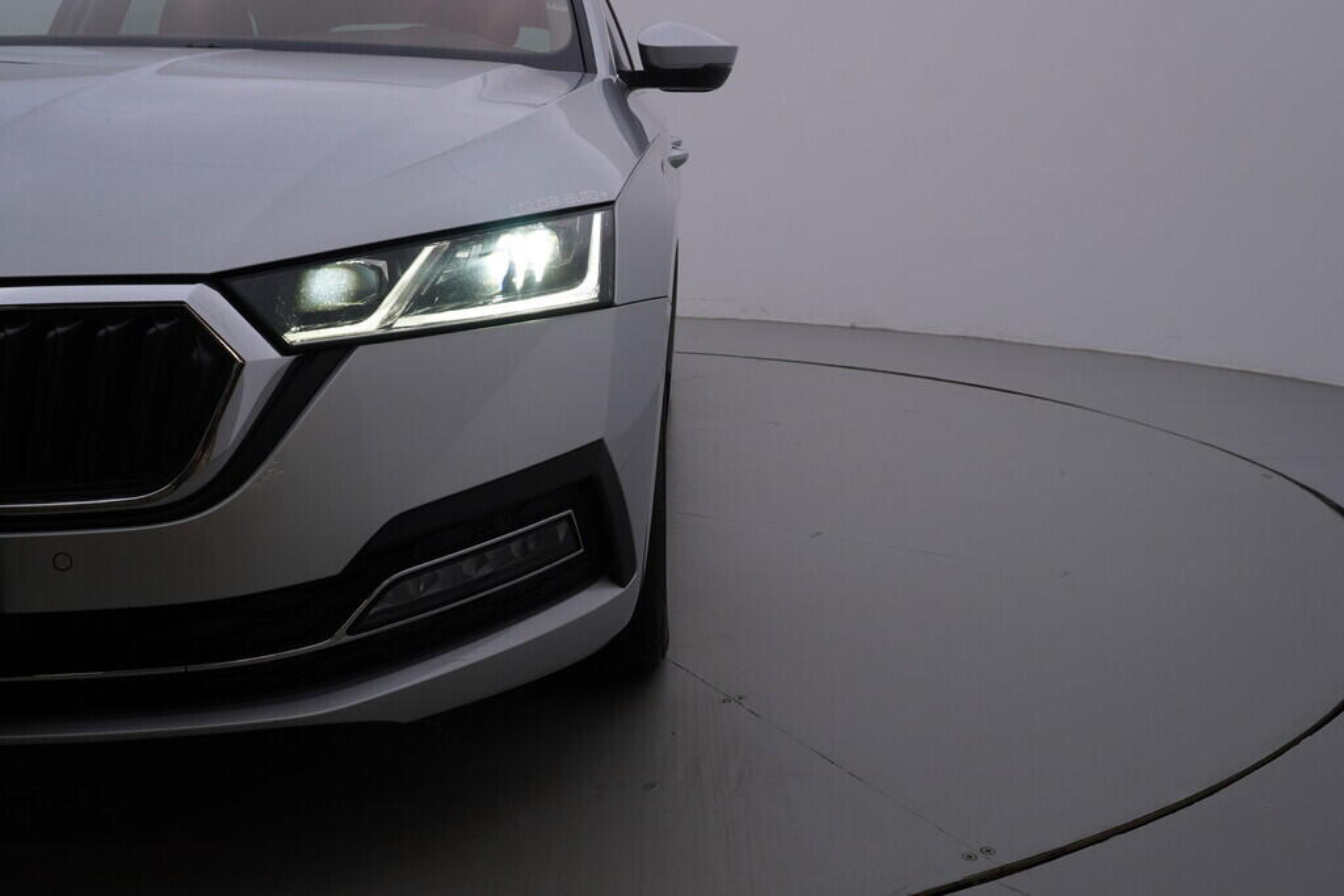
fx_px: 1344
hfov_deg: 53.1
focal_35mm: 36
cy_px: 448
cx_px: 672
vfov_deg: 36.9
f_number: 5.6
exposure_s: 1/160
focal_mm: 24
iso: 125
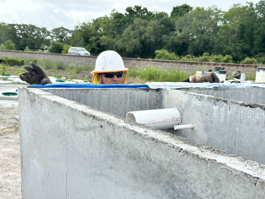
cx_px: 132
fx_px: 367
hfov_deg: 39.7
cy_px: 100
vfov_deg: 30.3
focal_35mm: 48
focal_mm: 6.86
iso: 64
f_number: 1.78
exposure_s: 1/2732
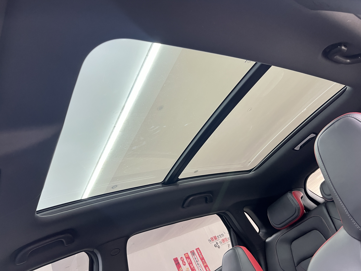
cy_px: 136
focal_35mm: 26
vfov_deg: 53.1
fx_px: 271
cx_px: 180
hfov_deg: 67.3
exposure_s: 1/50
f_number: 1.5
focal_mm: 5.7
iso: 125
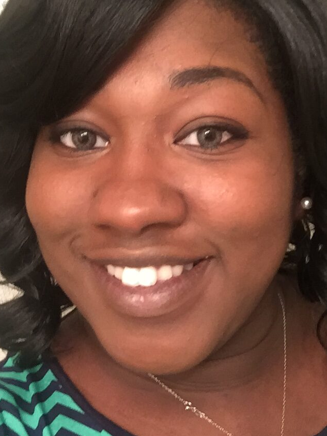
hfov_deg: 30.8
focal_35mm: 47
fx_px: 592
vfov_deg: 40.4
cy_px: 239
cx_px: 202
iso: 200
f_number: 2.2
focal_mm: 2.65
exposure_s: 1/30
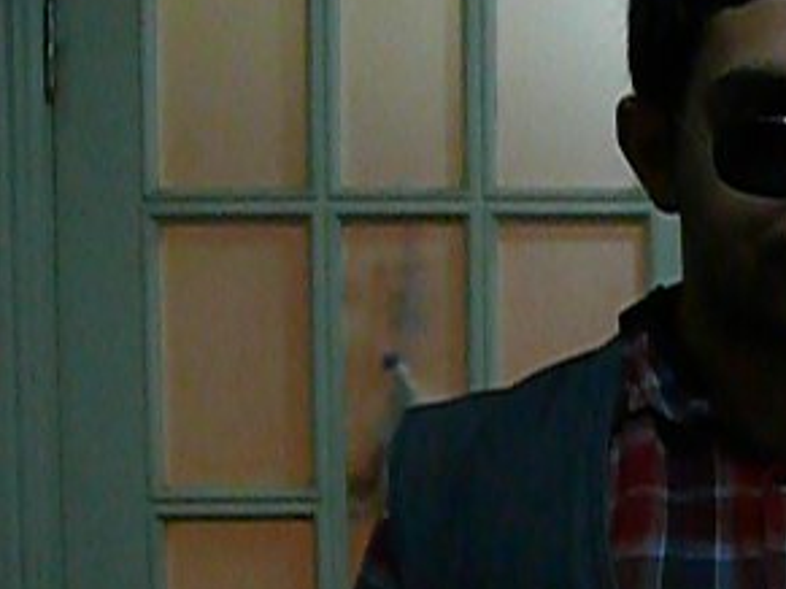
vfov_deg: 18.8
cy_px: 519
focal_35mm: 77
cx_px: 859
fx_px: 1748
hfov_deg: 23.8
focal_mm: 7.4
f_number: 2.8
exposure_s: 1/30
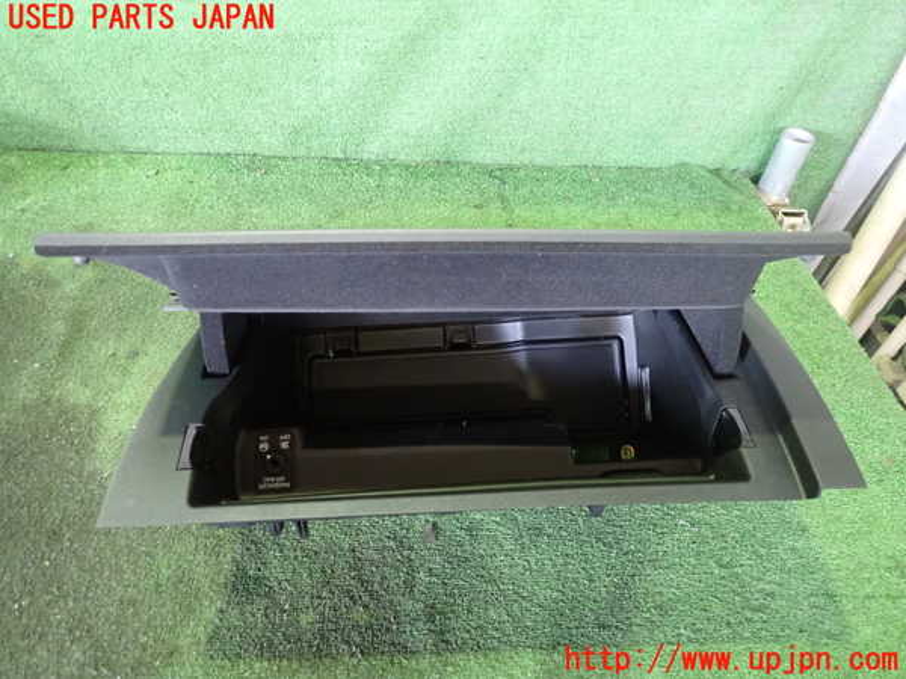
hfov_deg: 69.4
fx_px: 654
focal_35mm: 25
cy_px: 340
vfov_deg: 54.9
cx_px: 453
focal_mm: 4.5
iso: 800
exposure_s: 1/30
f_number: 2
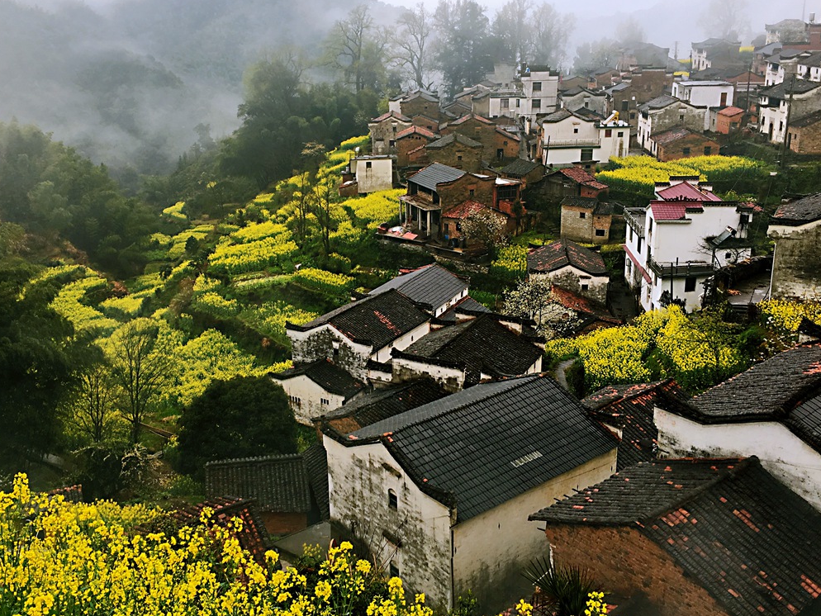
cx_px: 351
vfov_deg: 40.6
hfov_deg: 52.4
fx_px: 830
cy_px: 258
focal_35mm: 35
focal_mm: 4.15
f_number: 2.2
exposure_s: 1/50
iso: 25
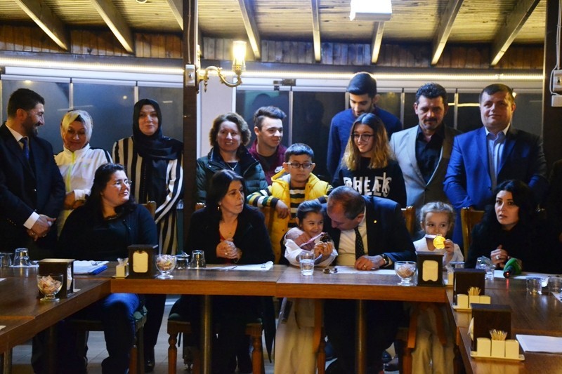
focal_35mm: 75
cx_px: 281
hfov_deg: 27.0
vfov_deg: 18.2
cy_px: 187
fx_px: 1171
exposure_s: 1/40
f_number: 5
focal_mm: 50
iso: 3200
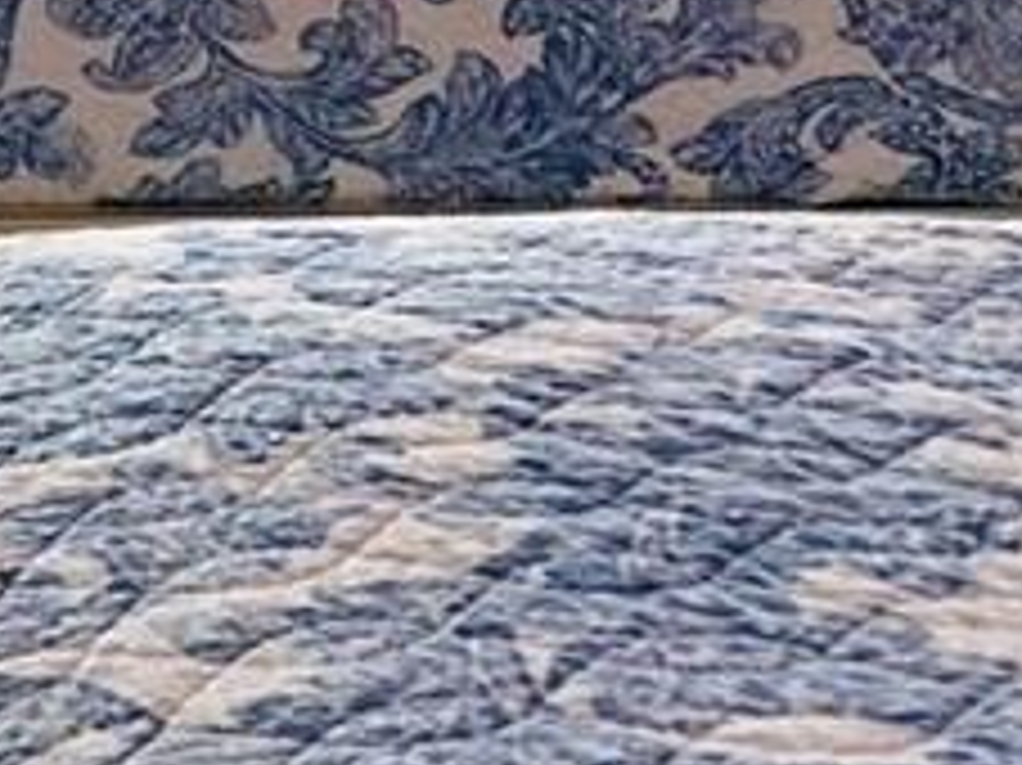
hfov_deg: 9.2
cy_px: -752
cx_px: -2121
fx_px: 4987
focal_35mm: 169
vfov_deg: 8.3
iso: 80
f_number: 1.78
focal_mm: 6.86
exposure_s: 1/219
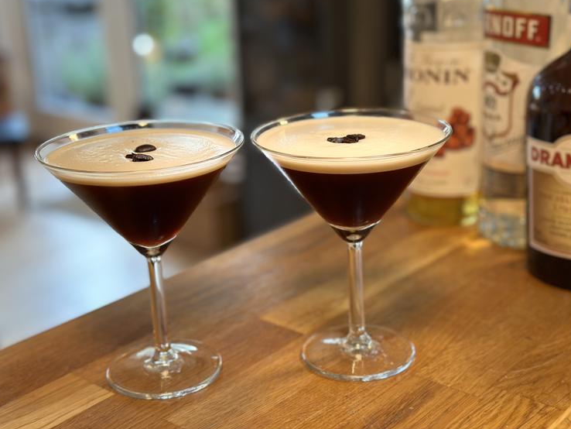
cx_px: 285
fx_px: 858
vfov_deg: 28.0
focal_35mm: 52
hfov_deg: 36.8
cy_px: 210
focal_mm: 6.86
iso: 200
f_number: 1.78
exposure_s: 1/59
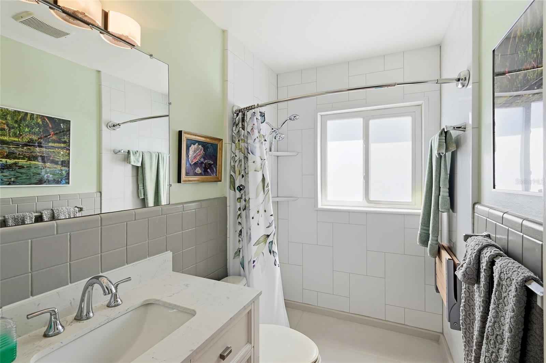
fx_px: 250
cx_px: 273
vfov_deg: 71.9
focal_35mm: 16
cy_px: 182
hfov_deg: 95.0
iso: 250
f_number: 9
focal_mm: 16.5
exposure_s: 1/5000
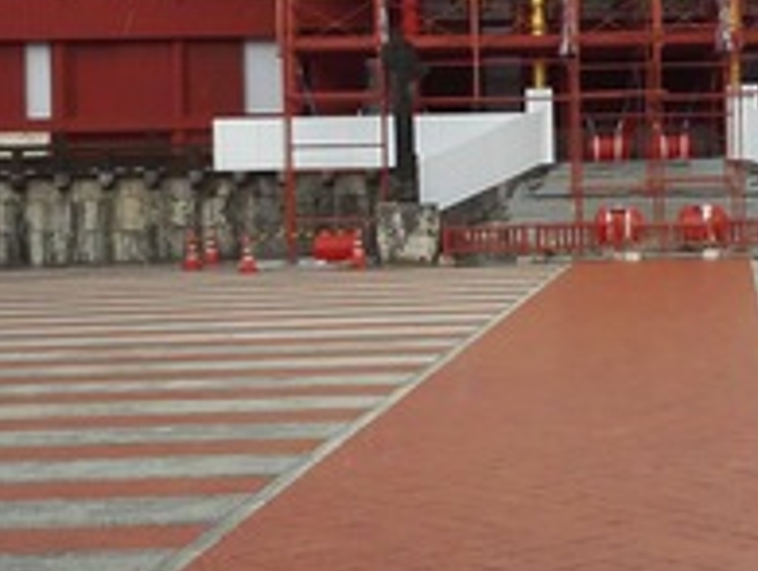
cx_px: 544
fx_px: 2084
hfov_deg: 20.5
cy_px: 105
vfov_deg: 15.5
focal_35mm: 95
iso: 80
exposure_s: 1/579
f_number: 4
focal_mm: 3.8
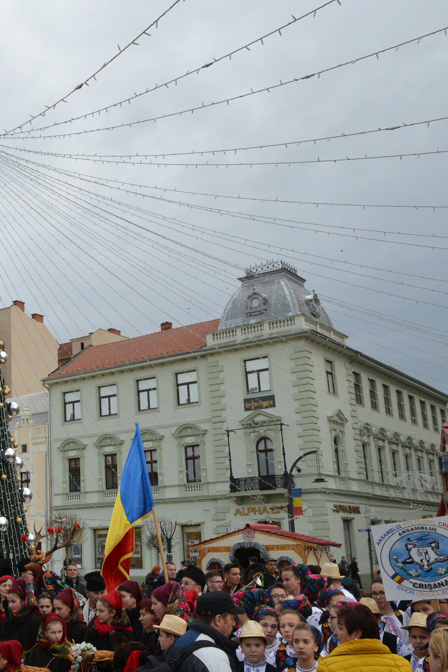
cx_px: -17
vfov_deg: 44.4
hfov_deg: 28.3
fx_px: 821
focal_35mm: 44
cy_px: 304
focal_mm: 24
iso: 800
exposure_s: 1/250
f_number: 8
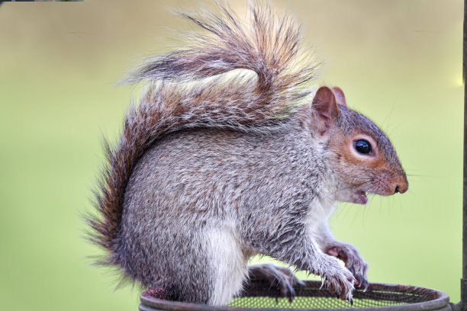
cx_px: 234
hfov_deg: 4.7
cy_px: 156
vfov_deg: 3.1
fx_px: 5707
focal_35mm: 440
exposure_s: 1/1000
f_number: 6
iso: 1800
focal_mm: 440
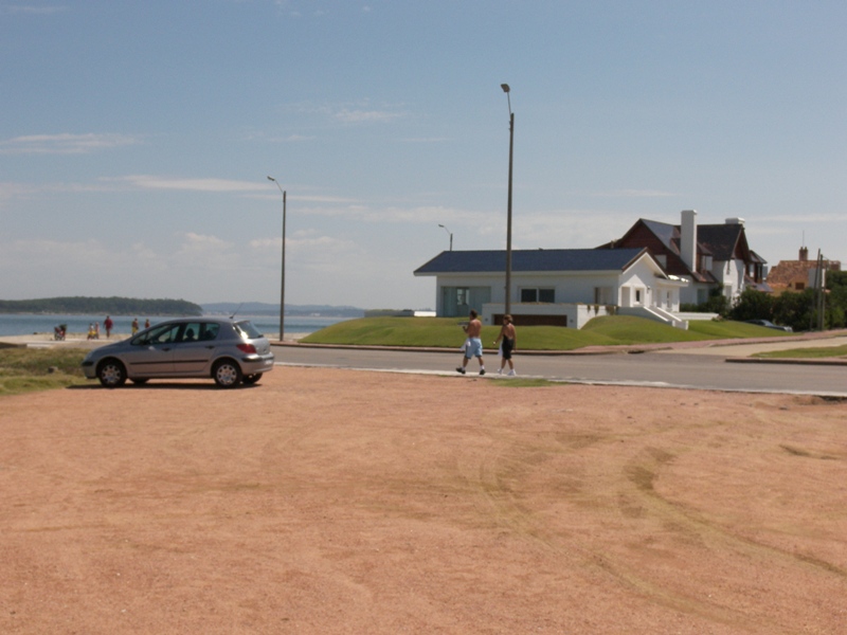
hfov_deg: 33.2
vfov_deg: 25.2
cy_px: 318
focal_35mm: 58
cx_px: 424
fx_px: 1419
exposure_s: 1/1600
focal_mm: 12.1
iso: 100
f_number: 4
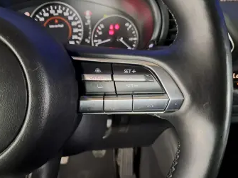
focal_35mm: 29
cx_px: 112
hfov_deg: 61.6
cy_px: 95
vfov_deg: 48.2
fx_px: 199
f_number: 1.8
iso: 1000
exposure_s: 1/20
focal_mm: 4
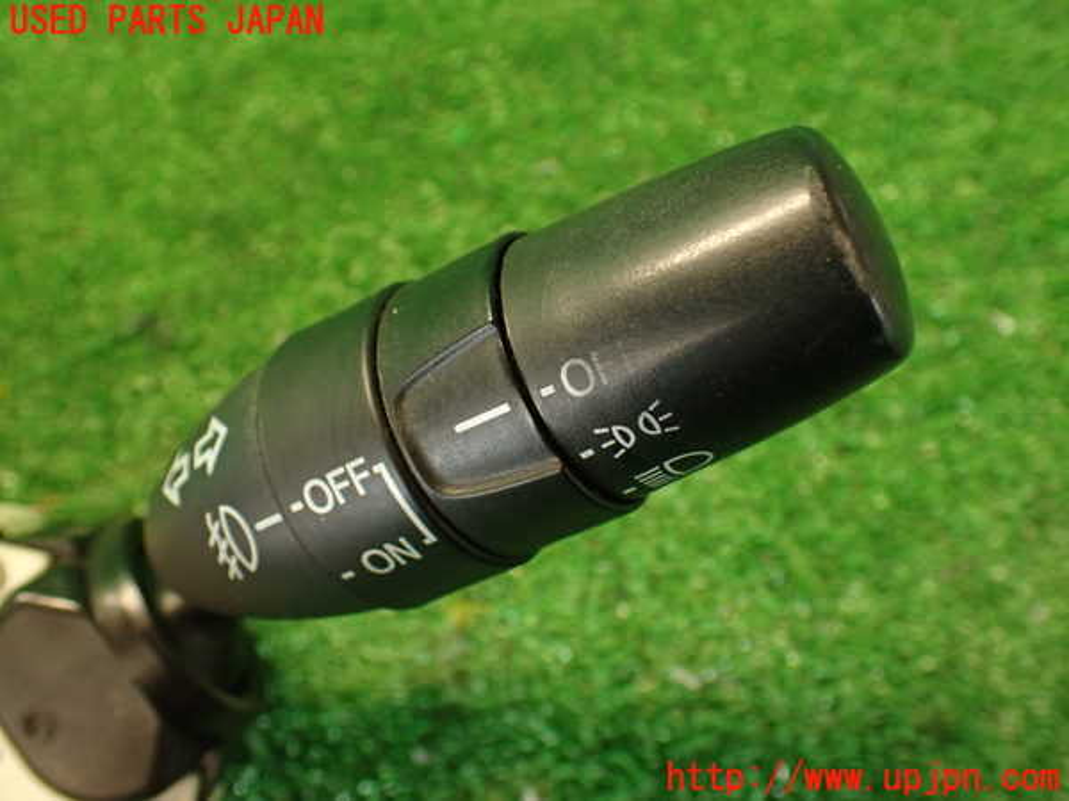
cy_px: 400
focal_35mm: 32
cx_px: 534
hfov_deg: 56.8
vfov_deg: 44.2
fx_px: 988
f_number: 2.4
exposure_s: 1/30
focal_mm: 5.79
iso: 400
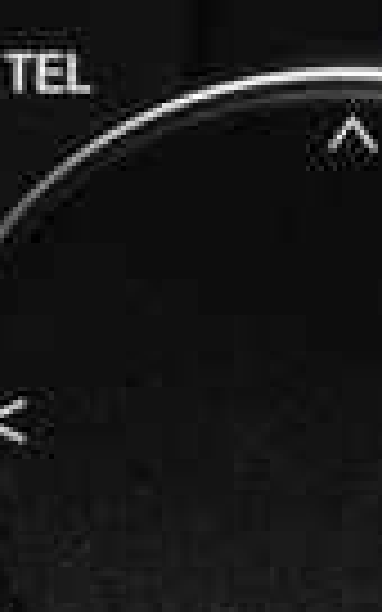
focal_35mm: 503
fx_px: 8379
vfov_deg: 4.2
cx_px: -198
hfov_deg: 2.6
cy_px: 556
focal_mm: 70
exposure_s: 1/125
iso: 100
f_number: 8
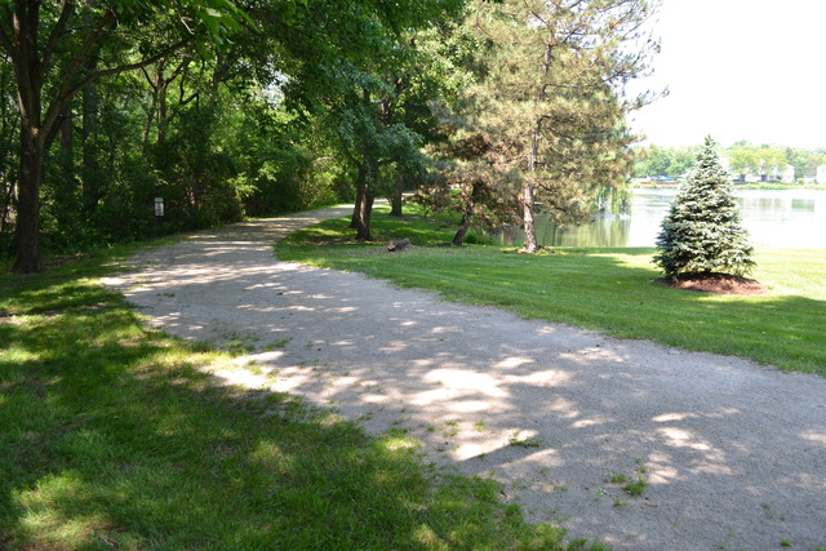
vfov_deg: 43.6
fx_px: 688
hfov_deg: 61.9
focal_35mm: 30
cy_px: 276
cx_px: 413
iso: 800
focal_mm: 20
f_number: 5
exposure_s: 1/640
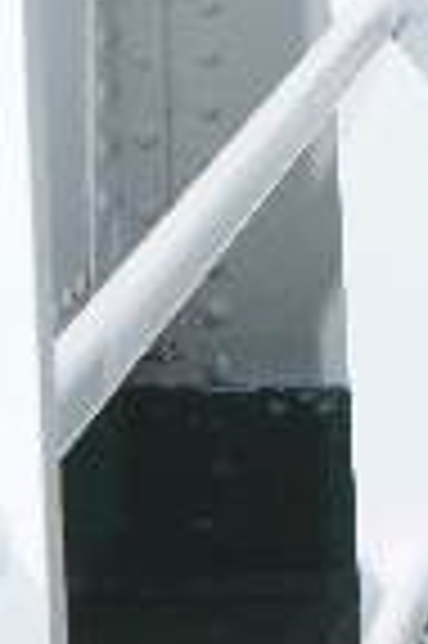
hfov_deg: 6.8
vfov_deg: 9.7
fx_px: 3504
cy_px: -694
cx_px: 829
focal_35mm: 196
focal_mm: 40
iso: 160
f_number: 16
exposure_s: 1/160
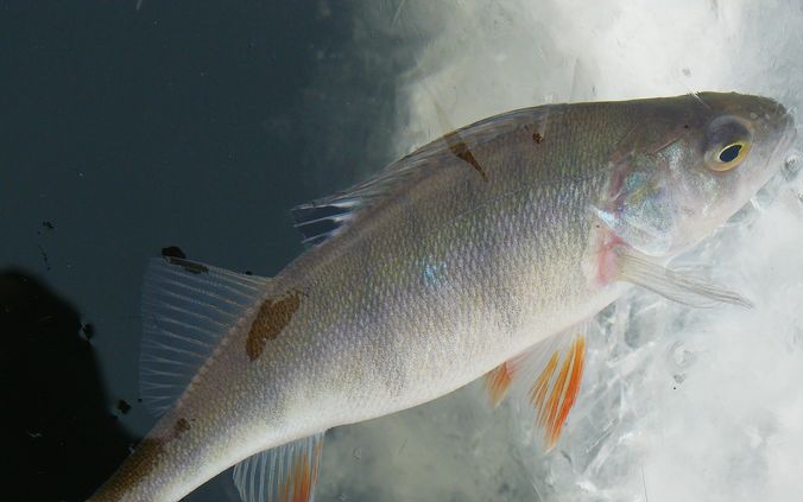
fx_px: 3131
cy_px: 309
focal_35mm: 143
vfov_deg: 9.2
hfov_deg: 14.6
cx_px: 380
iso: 100
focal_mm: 19
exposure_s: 1/100
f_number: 4
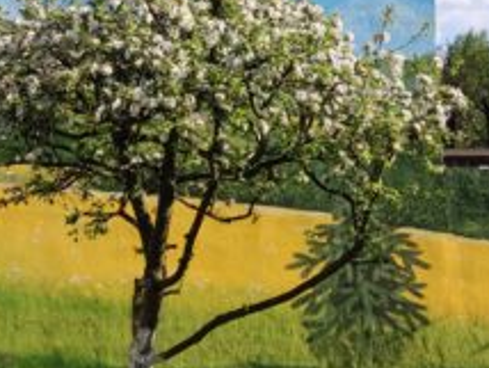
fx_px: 1075
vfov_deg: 19.0
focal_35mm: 76
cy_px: 14
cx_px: 219
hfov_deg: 25.6
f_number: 1.79
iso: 50
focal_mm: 4.71
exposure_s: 1/903
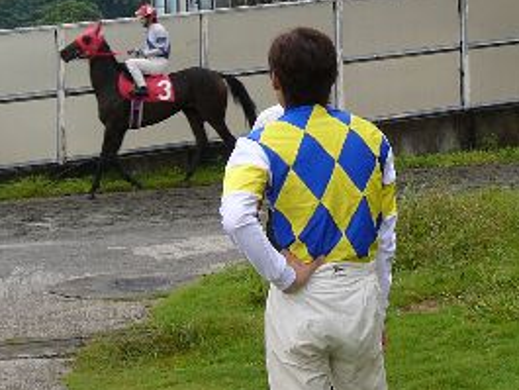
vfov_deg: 16.6
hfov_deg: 22.5
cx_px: 311
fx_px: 1305
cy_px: -8
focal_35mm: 87
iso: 50
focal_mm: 6
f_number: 2.8
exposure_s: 1/100
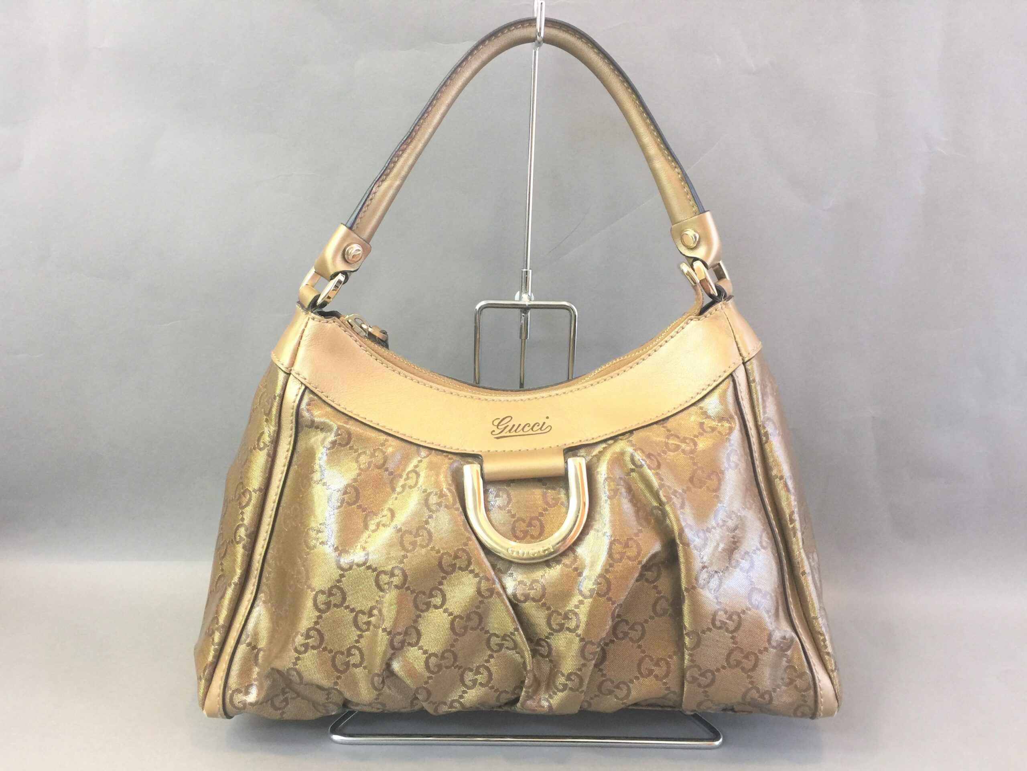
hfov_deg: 61.7
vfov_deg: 48.2
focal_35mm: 29
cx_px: 514
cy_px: 386
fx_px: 860
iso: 50
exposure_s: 1/30
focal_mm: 4.15
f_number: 2.2
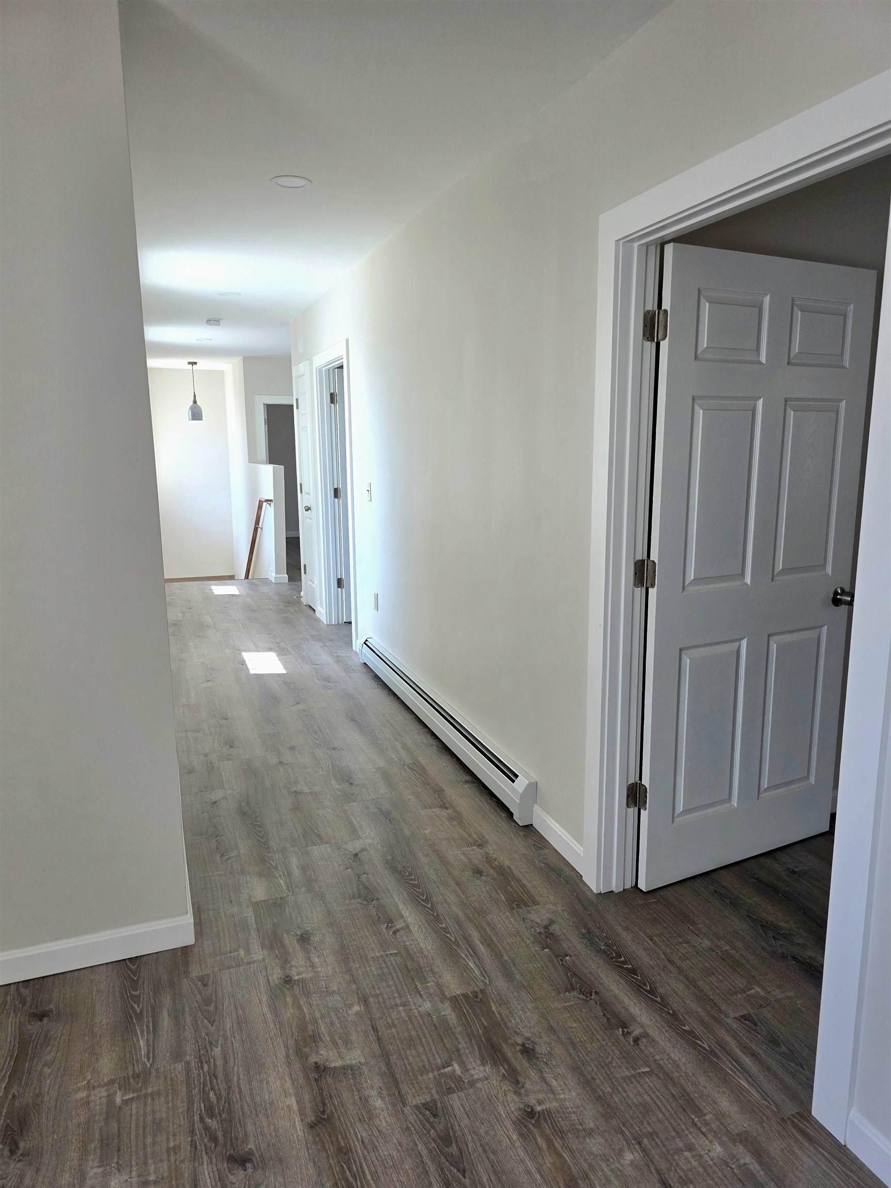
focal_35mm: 23
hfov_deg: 58.9
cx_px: 446
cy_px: 594
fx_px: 789
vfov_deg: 73.9
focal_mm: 6.3
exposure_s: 1/182
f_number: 1.7
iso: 100
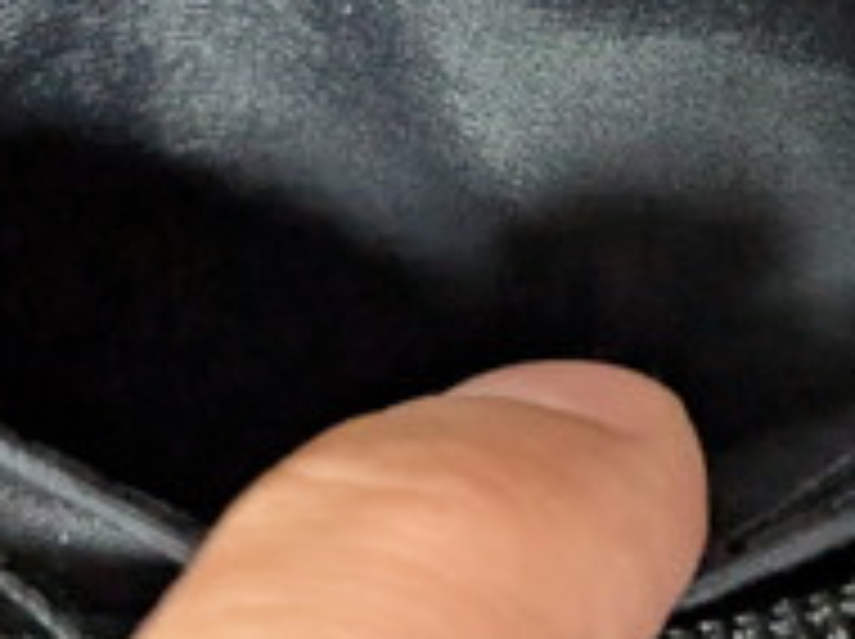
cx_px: 526
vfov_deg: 16.0
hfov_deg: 21.5
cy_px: 45
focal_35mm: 91
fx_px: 2245
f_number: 1.73
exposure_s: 1/99.9
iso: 1586
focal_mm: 4.38
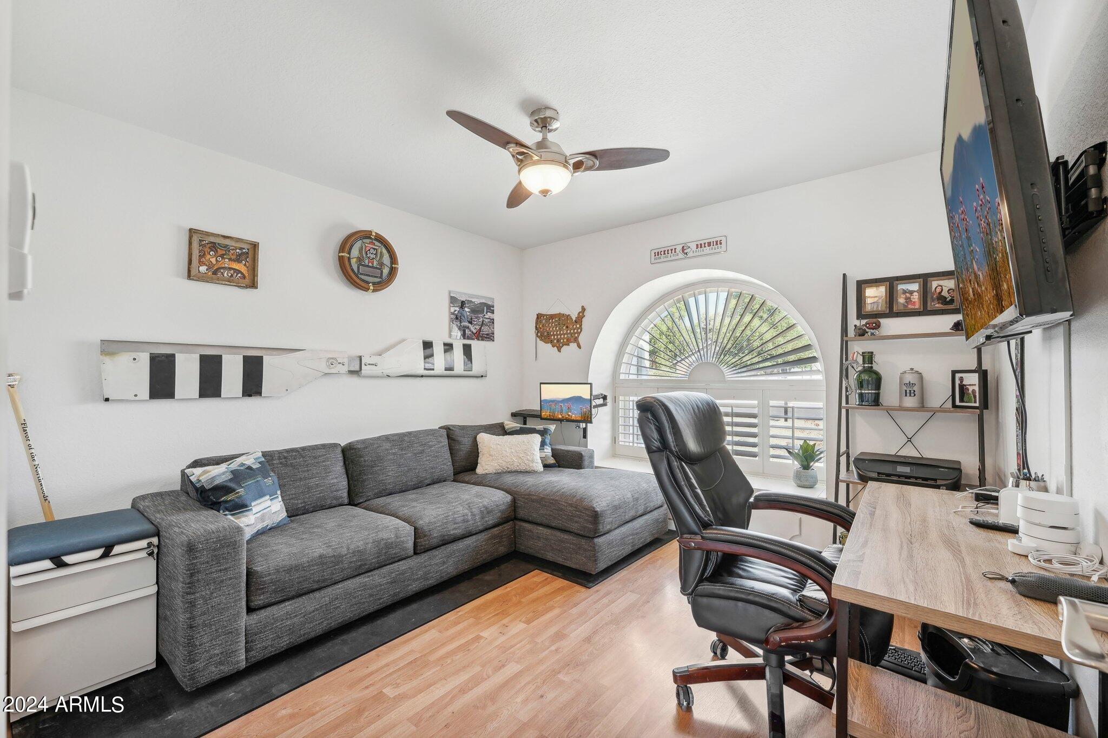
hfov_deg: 104.3
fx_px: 431
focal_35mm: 14
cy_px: 369
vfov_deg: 81.2
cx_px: 554
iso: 400
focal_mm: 14
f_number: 8
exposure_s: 1/15
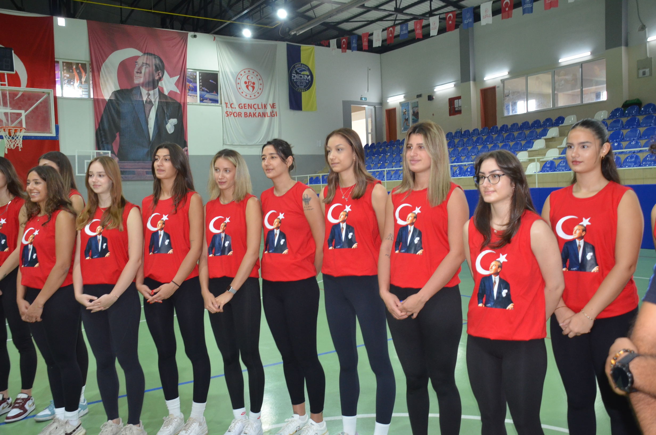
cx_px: 328
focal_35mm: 33
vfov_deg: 39.8
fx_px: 600
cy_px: 218
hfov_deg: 57.3
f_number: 3.8
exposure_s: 1/60
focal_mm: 22
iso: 1000
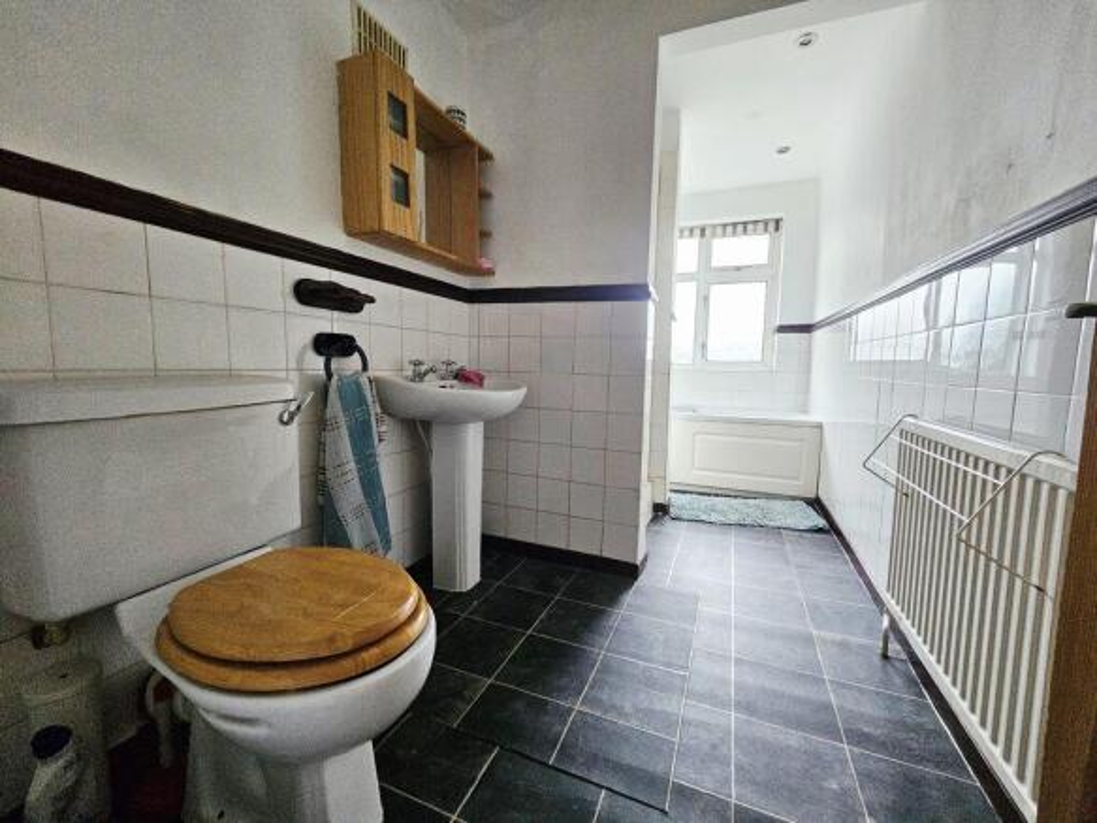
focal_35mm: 13
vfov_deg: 89.9
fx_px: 412
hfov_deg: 106.2
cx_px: 548
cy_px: 412
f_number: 2.2
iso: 640
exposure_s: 1/101
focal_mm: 2.2
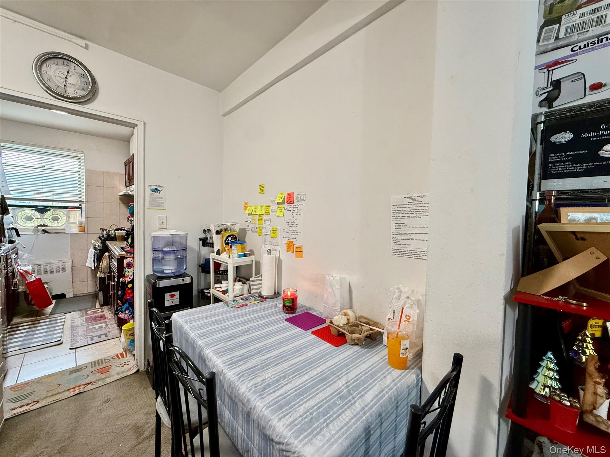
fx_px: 247
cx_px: 305
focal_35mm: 14
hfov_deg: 102.1
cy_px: 228
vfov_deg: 85.7
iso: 320
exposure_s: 1/60
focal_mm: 2.22
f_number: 2.2
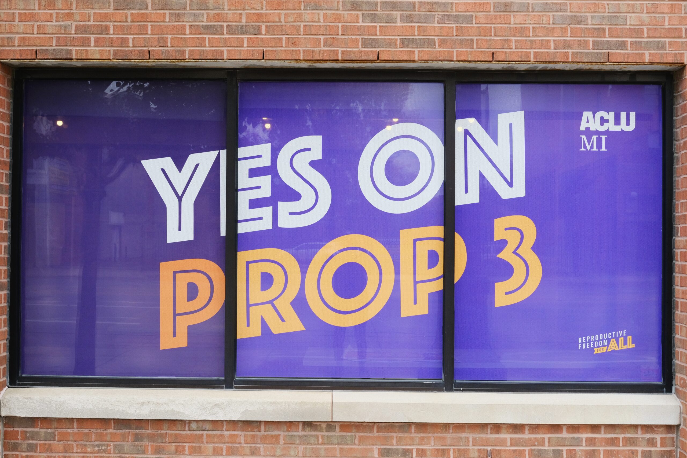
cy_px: 229
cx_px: 344
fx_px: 782
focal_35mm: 41
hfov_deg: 47.4
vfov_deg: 32.6
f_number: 5.6
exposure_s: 1/340
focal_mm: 27
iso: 1000
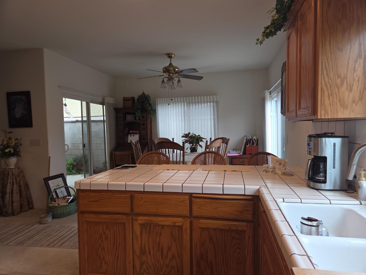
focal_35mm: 23
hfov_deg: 73.9
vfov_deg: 58.9
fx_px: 243
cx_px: 183
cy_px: 138
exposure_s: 1/60
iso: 32
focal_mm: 5.4
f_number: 1.8
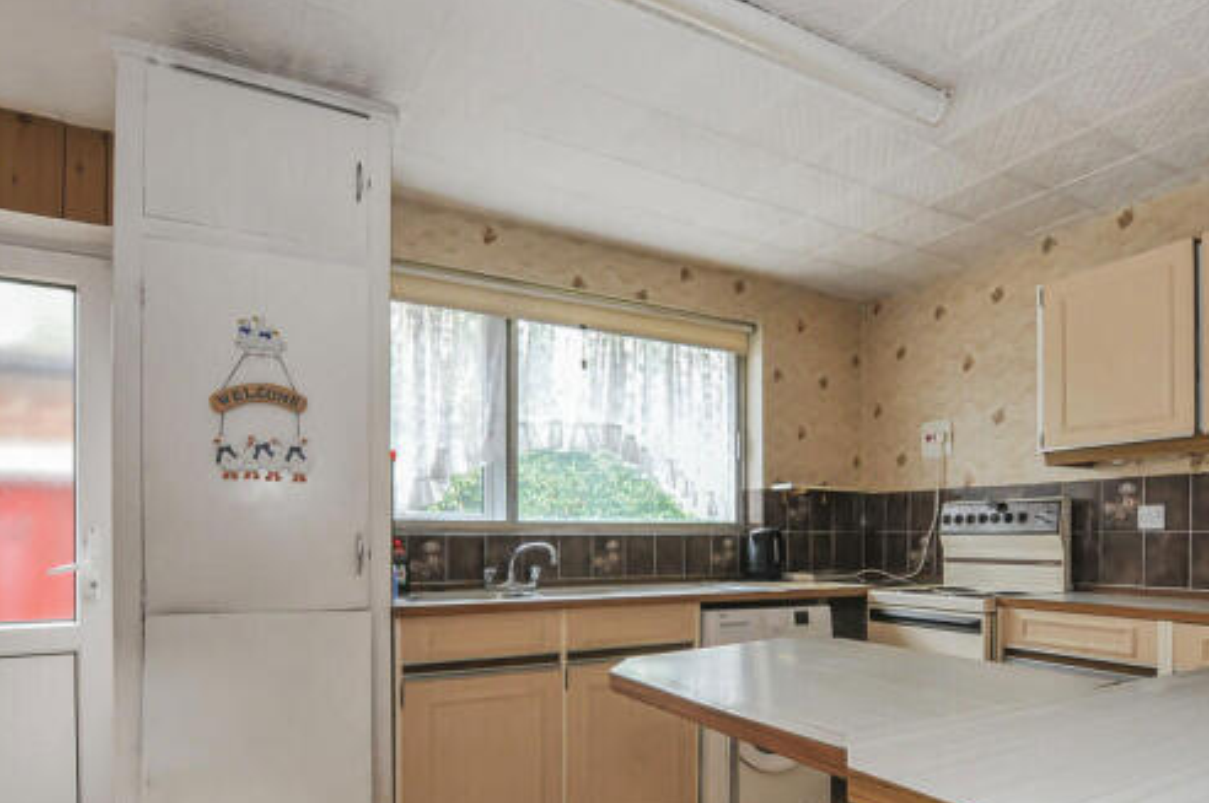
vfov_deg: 60.6
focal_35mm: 20
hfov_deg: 83.9
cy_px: 526
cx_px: 641
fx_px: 671
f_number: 11
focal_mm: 10
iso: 400
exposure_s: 1/5
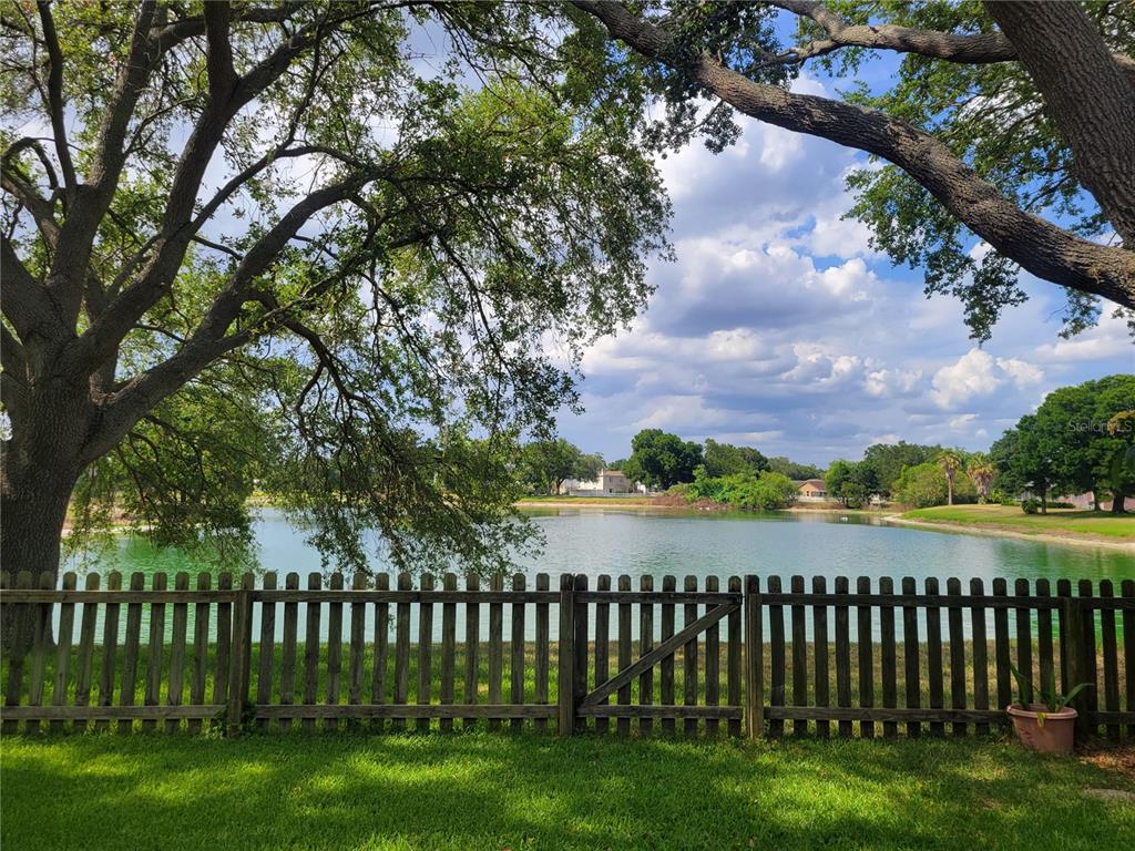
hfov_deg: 67.3
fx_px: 852
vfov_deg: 53.1
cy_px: 426
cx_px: 568
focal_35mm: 26
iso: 40
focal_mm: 5.4
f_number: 1.8
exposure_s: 1/1677
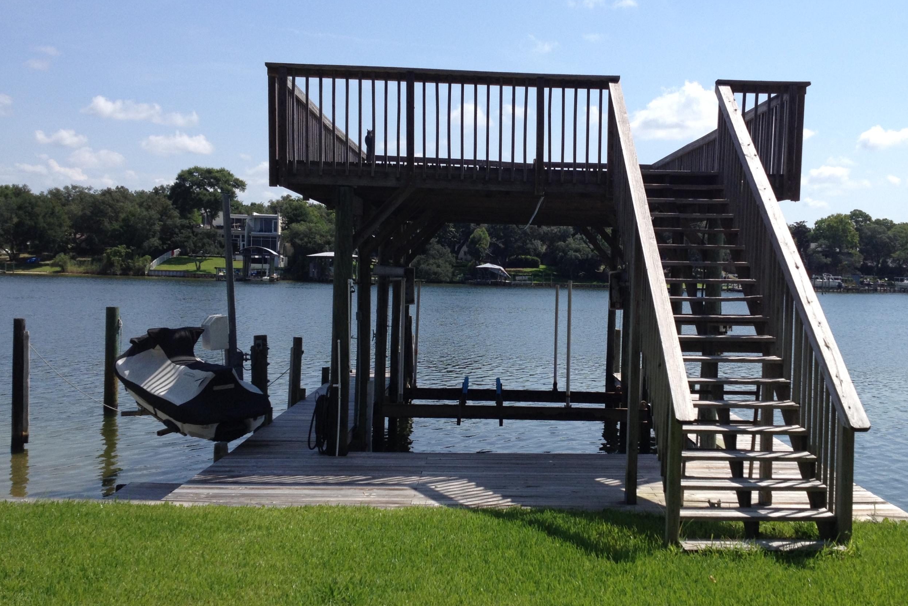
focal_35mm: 44
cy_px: 292
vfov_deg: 30.5
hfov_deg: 44.3
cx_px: 542
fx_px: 1110
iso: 50
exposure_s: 1/1972
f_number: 2.4
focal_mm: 4.28
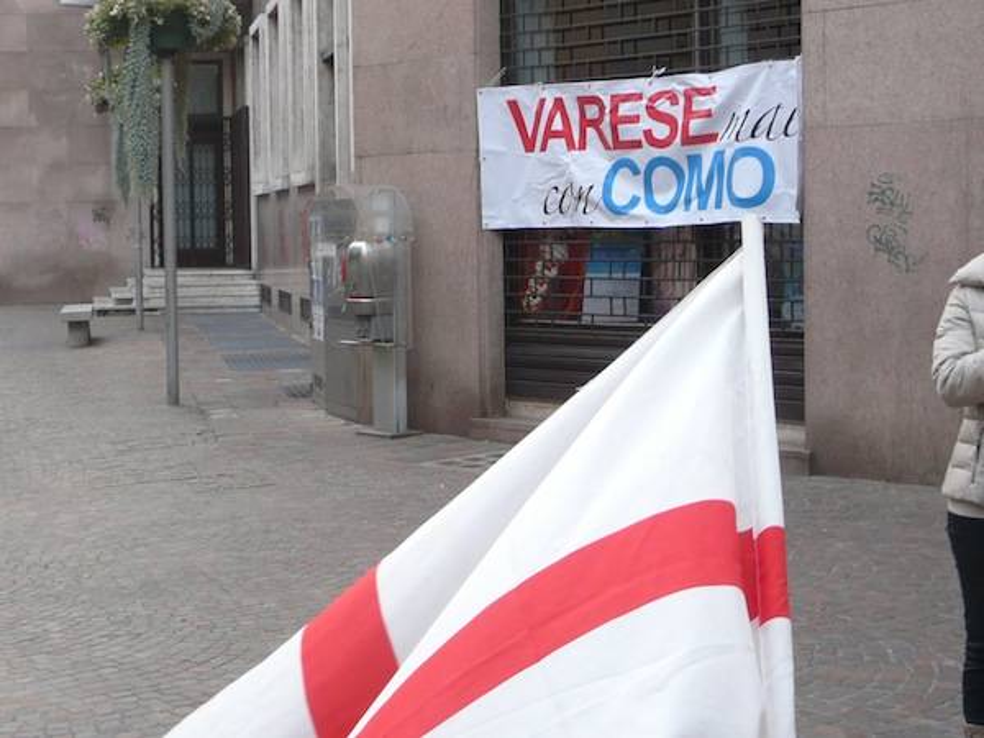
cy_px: 369
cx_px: 492
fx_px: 1848
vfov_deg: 22.6
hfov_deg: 29.8
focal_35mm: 65
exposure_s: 1/50
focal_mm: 6.7
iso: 100
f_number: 3.2
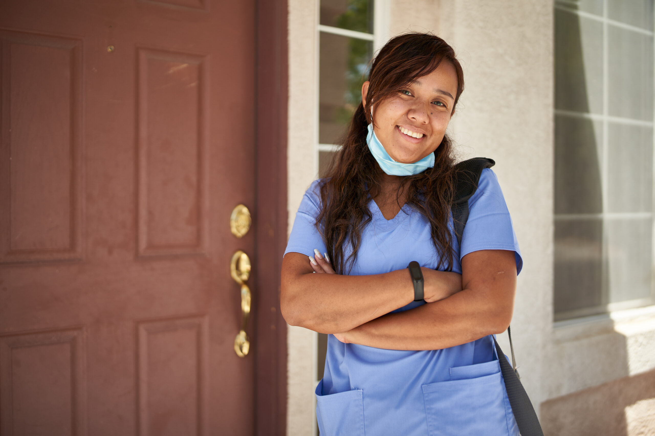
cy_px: 218
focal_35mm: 35
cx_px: 328
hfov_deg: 54.4
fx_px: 637
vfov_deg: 37.9
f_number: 1.4
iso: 100
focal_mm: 35
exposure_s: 1/3200
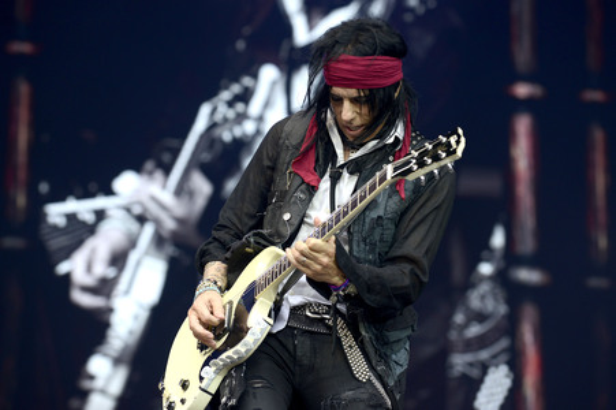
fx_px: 2394
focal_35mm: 140
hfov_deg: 14.7
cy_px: 205
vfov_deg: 9.8
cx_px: 308
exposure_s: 1/800
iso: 320
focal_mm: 140
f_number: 5
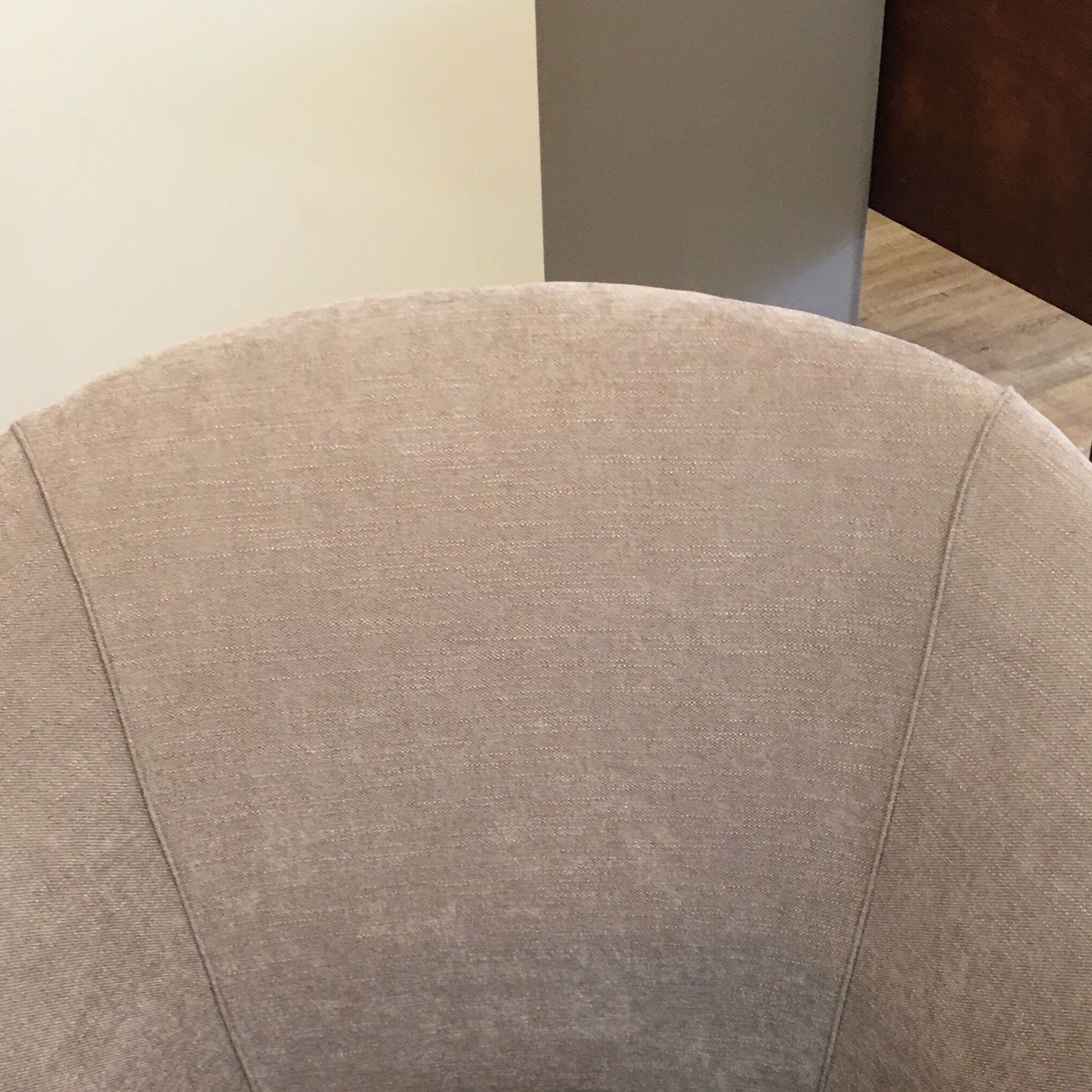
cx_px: 550
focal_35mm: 51
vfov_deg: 31.2
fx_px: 1820
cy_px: 1057
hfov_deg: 33.4
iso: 50
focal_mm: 4.15
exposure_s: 1/17
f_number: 2.2
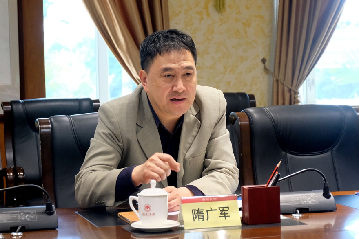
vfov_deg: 18.2
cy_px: 120
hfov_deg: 27.0
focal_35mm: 75
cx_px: 180
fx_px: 748
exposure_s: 1/56
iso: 3200
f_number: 5.6
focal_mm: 50
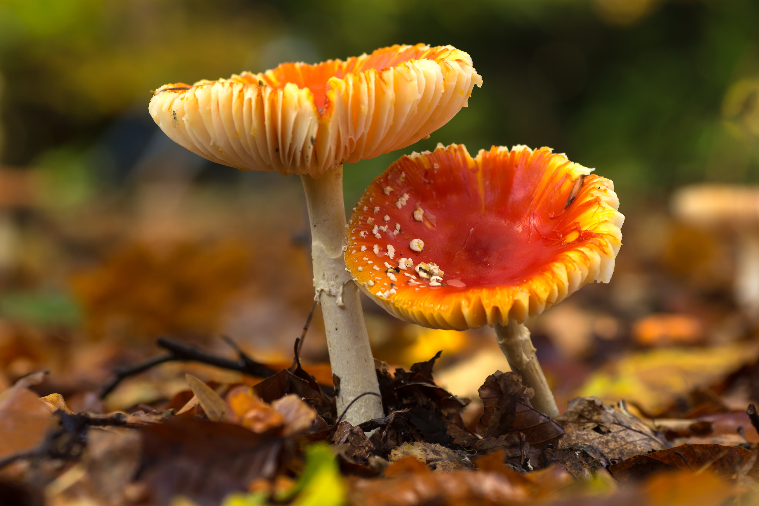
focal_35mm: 135
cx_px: 380
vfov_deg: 10.2
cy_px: 253
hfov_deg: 15.2
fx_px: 2846
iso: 125
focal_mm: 90
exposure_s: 1/60
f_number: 4.5
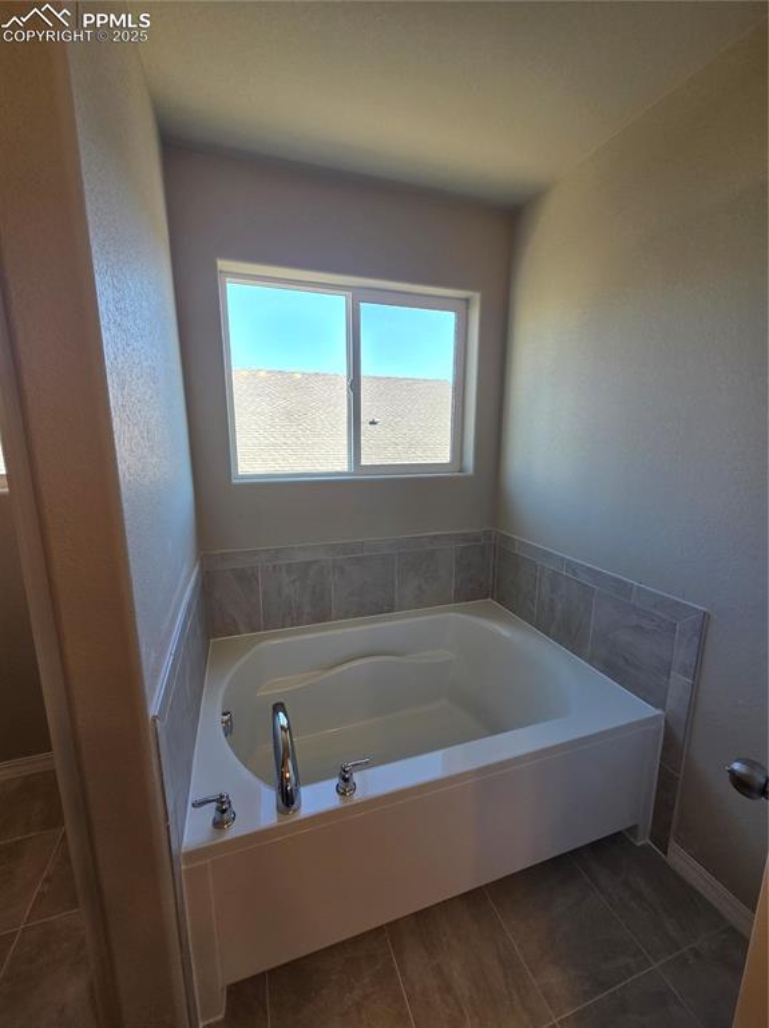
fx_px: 385
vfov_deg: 106.2
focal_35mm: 13
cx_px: 384
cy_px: 514
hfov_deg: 89.9
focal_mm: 2.2
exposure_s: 1/120
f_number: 2.2
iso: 64
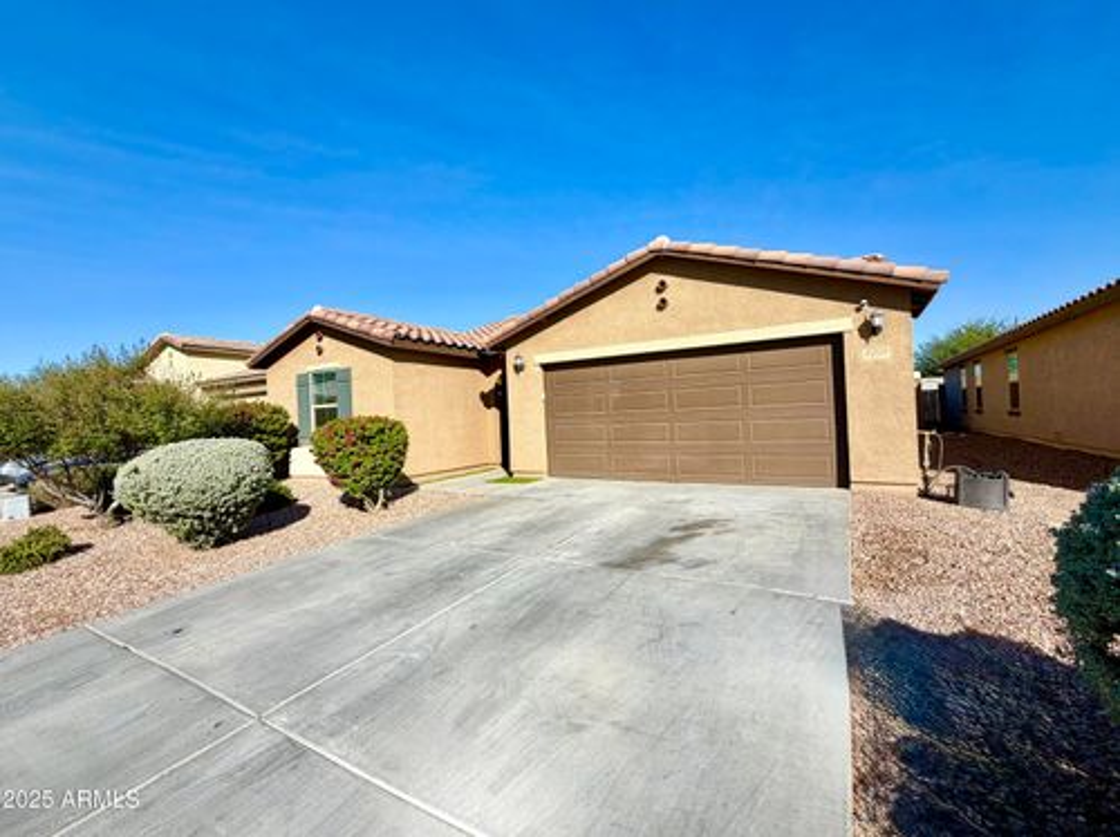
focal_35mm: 14
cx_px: 560
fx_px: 453
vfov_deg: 85.6
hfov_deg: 102.1
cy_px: 418
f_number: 2.2
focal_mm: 2.22
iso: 20
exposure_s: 1/1050
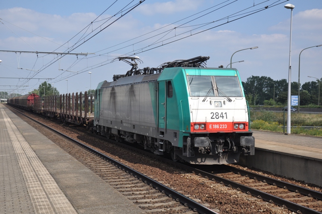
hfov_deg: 37.9
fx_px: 469
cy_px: 107
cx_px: 161
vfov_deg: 25.7
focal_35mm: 52
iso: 400
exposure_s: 1/1500
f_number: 5.6
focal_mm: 35
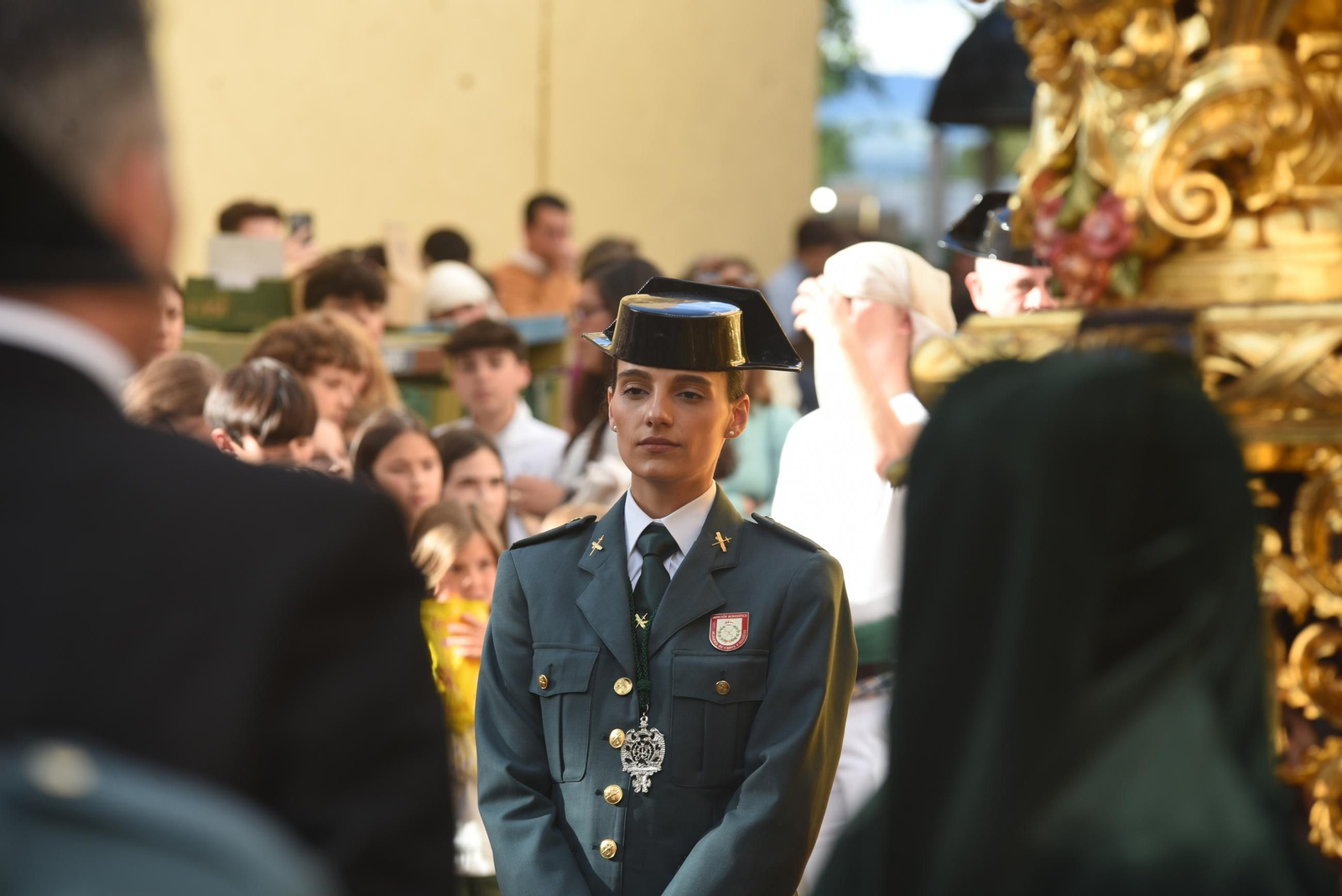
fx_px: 6899
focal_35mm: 185
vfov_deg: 7.4
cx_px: 671
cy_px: 448
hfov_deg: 11.1
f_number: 5
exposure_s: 1/125
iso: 140
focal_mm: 185
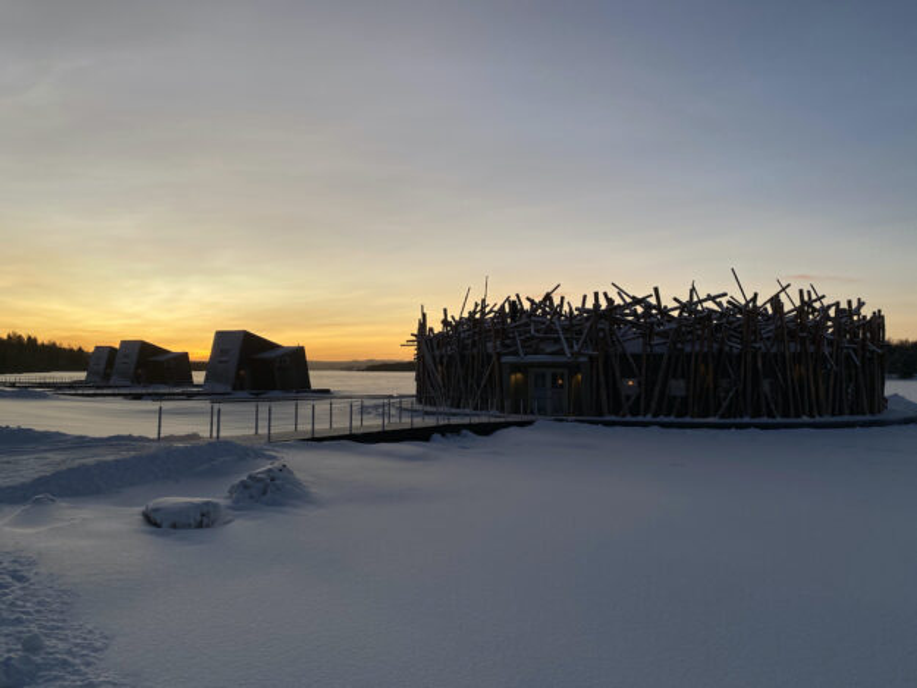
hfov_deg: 67.3
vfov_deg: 53.1
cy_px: 344
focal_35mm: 26
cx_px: 458
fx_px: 689
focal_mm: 4.25
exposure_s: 1/1063
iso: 32
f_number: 1.8
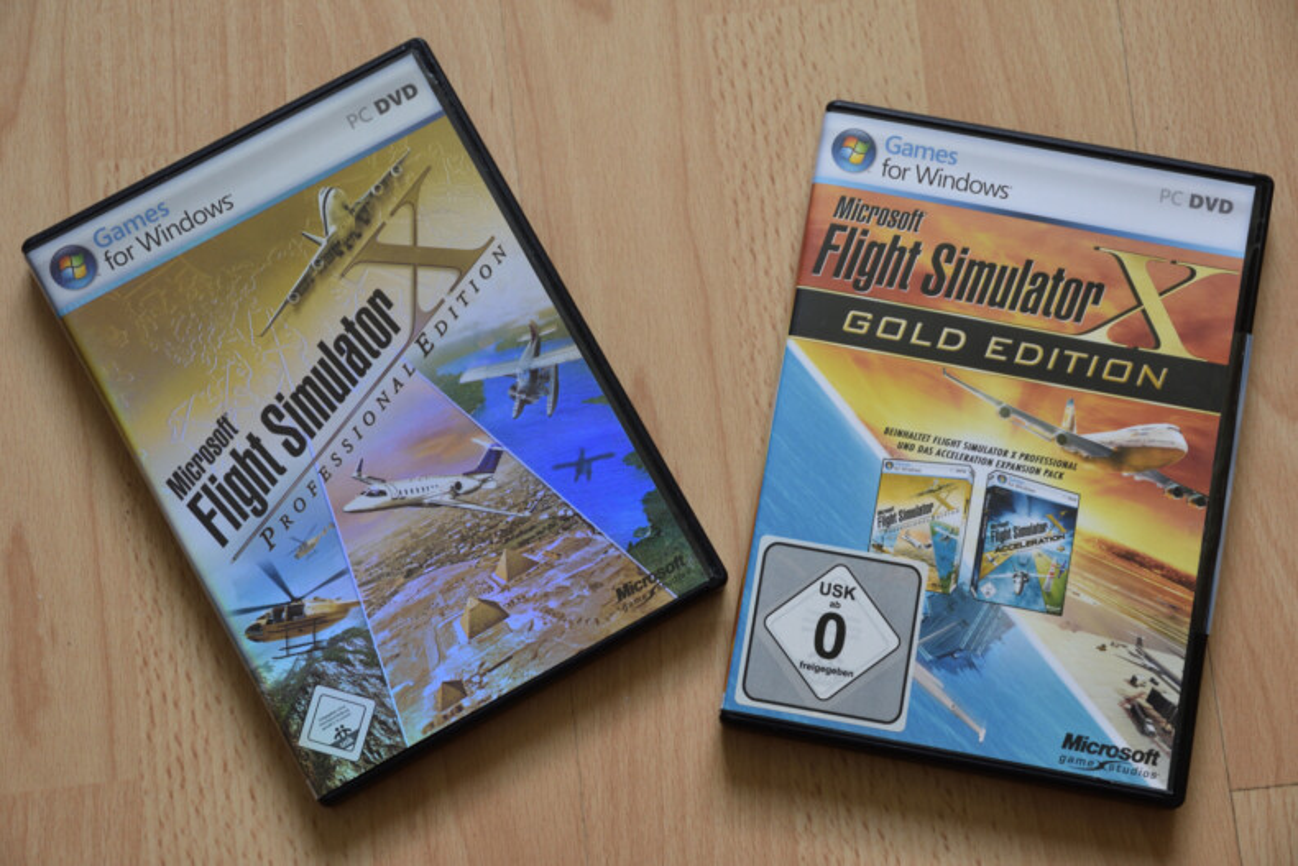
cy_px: 433
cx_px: 649
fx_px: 2704
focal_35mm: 75
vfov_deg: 18.2
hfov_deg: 27.0
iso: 400
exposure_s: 1/80
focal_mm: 50
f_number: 5
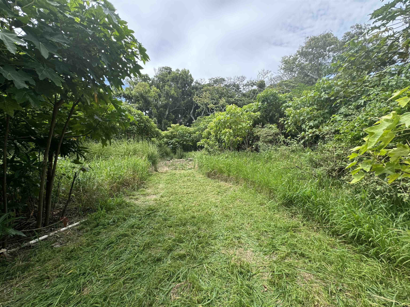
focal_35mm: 14
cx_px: 205
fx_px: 166
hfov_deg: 102.1
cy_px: 154
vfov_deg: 85.7
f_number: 2.2
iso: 40
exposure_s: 1/522
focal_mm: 2.22
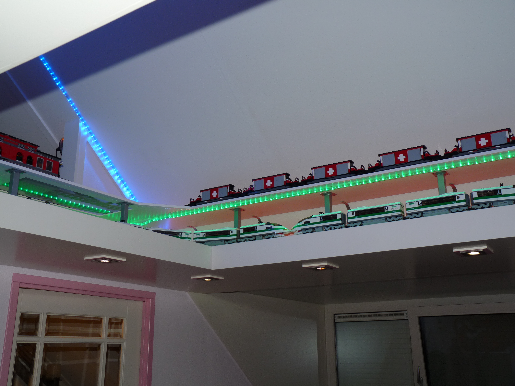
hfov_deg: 50.1
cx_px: 258
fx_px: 550
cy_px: 193
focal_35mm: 37
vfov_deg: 38.7
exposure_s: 1/30
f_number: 3
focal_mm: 6.5
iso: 100
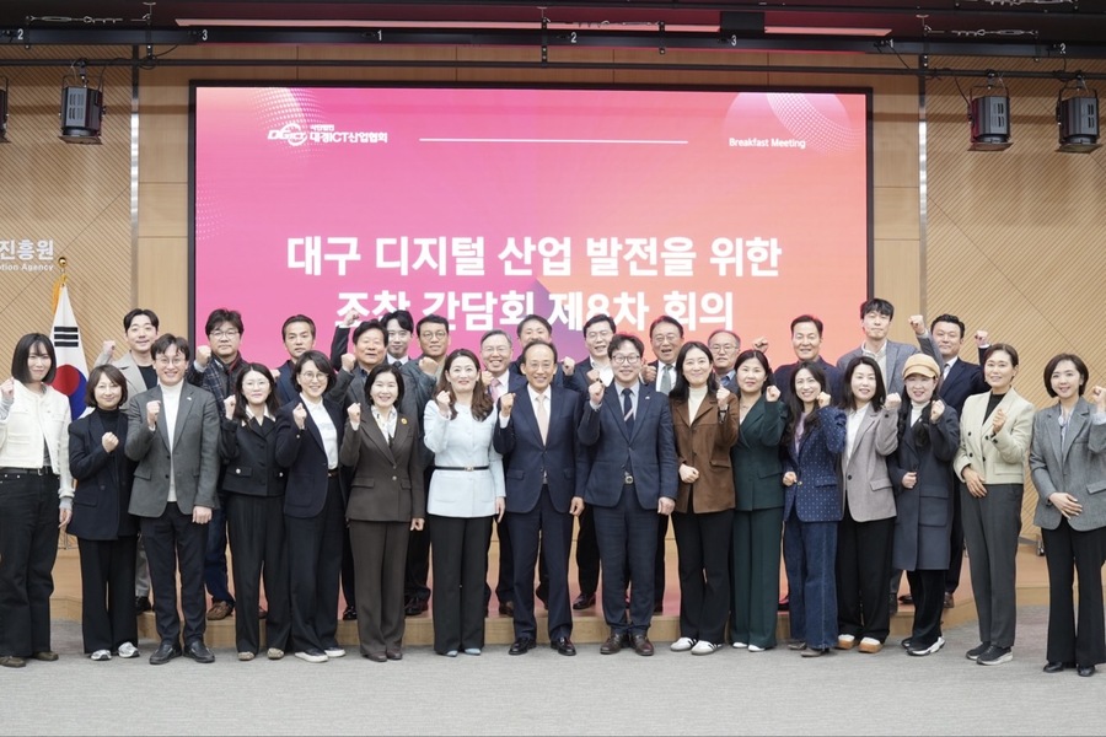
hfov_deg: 46.4
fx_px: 1290
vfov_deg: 31.9
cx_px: 553
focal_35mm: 42
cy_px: 368
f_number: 2.8
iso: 320
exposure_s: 1/50
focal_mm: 28
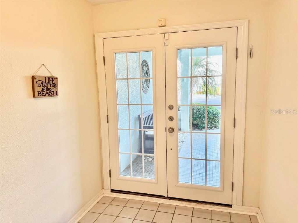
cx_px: 149
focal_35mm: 24
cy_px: 112
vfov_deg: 56.8
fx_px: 207
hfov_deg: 71.6
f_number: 1.78
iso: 160
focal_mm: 6.76
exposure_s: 1/120
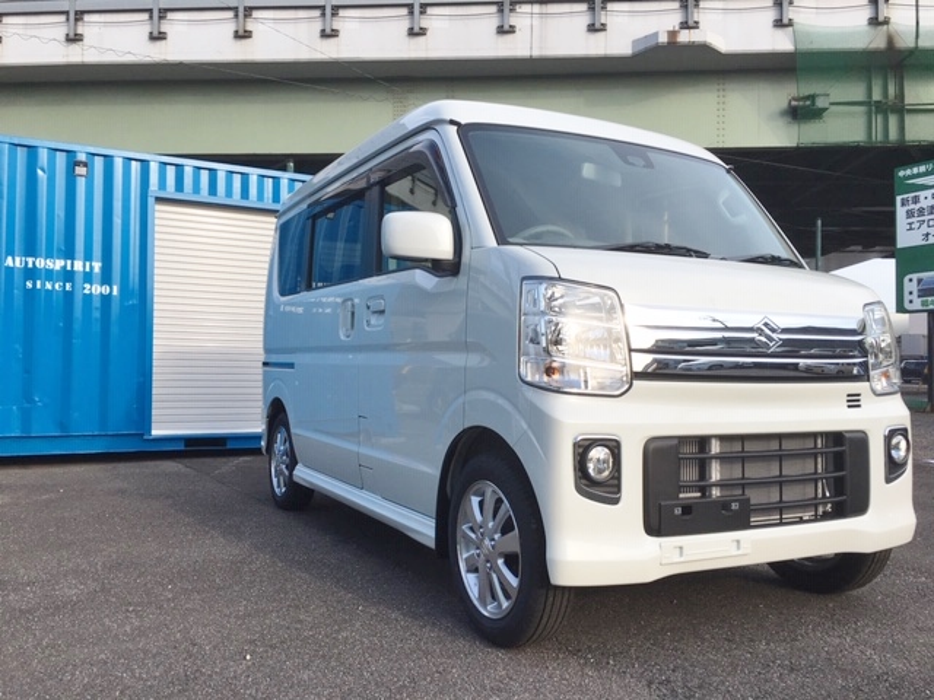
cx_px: 467
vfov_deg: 48.2
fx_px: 782
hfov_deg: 61.7
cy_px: 350
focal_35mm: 29
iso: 25
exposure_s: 1/855
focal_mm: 4.15
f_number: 2.2
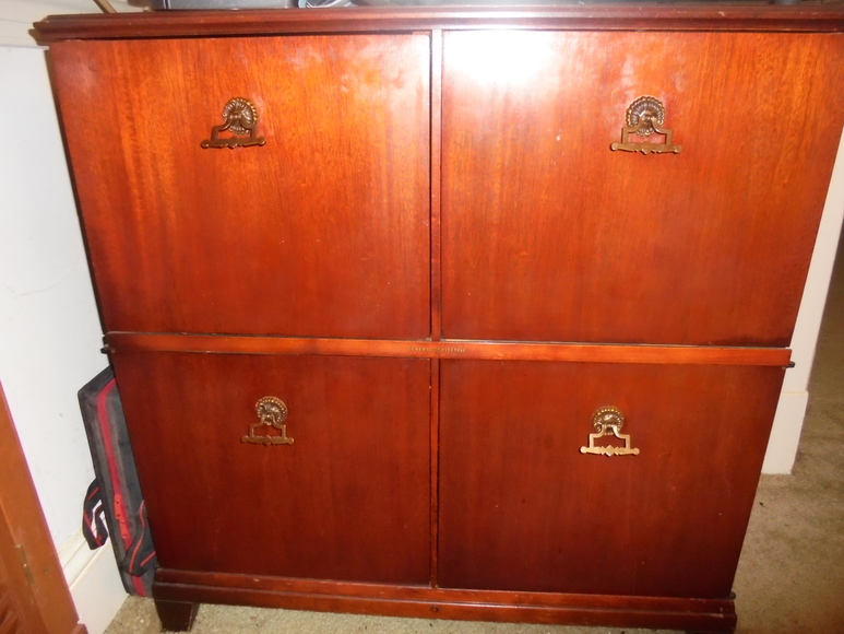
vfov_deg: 53.1
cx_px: 422
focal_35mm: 26
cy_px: 317
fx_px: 634
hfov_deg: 67.3
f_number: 3.5
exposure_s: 1/30
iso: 400
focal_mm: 4.6
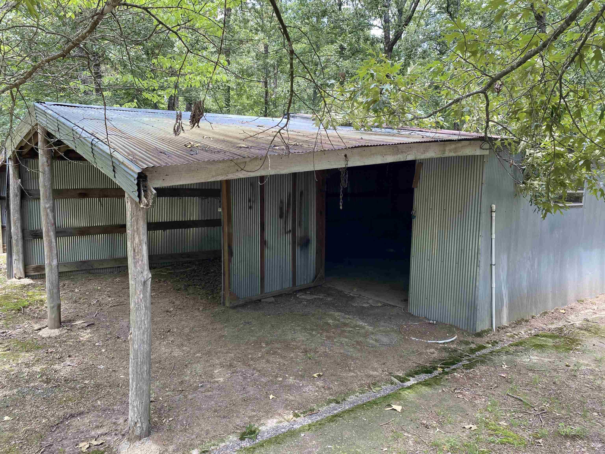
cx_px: 302
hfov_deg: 67.3
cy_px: 227
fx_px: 454
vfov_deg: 53.1
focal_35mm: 26
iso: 40
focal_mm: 4.25
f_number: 1.8
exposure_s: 1/122
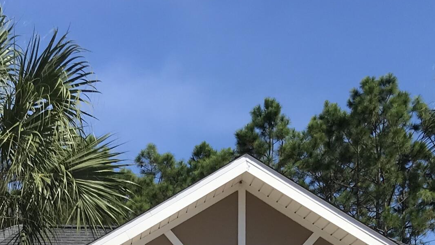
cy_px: 423
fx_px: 992
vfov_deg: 12.9
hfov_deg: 24.7
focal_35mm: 86
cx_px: 188
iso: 20
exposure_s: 1/3300
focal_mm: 3.99
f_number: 1.8
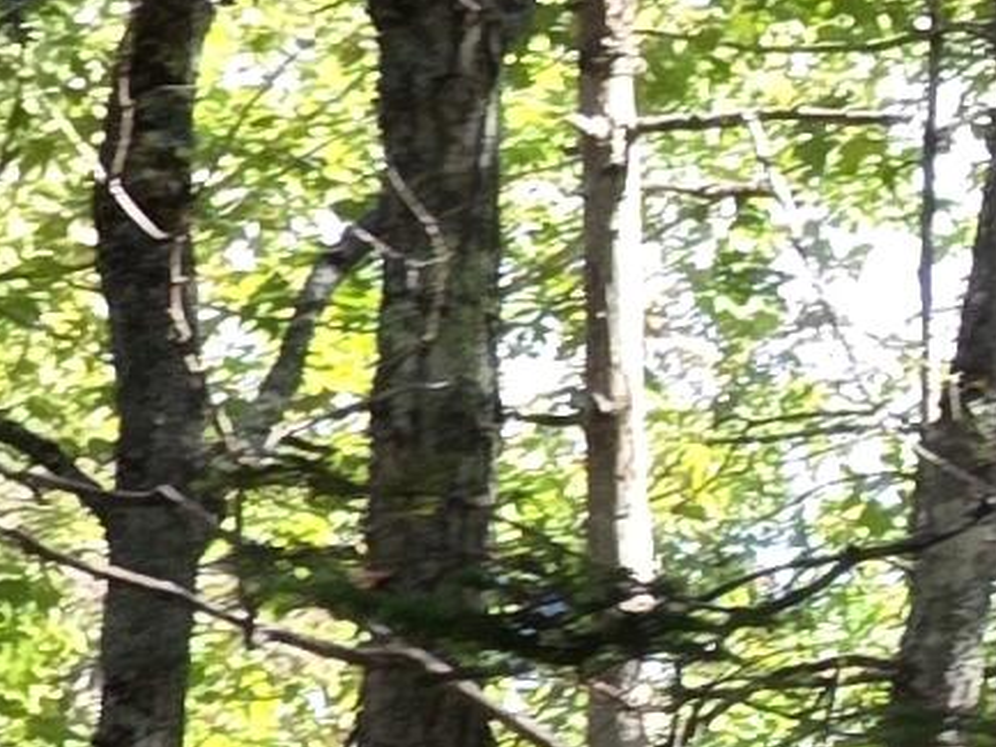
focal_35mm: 797
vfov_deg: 1.9
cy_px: 1361
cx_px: 3434
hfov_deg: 2.4
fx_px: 22938
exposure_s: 1/120
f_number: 3.4
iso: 64
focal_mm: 18.6
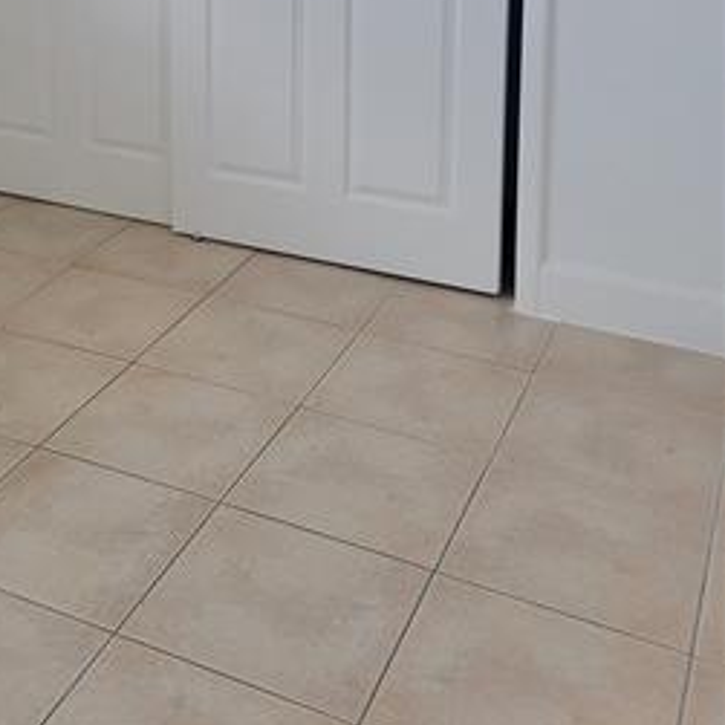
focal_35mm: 55
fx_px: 1303
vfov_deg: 28.5
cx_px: 78
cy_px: -58
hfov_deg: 29.8
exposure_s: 1/120
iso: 125
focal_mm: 5.4
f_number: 1.8
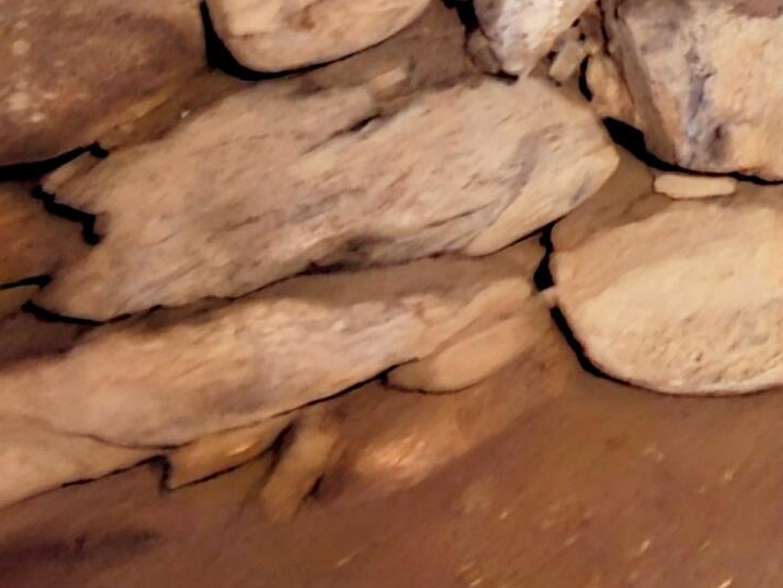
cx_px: 1578
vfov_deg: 23.6
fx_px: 1222
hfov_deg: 19.2
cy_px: -190
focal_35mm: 54
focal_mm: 2.2
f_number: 2.2
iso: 1600
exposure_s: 1/7
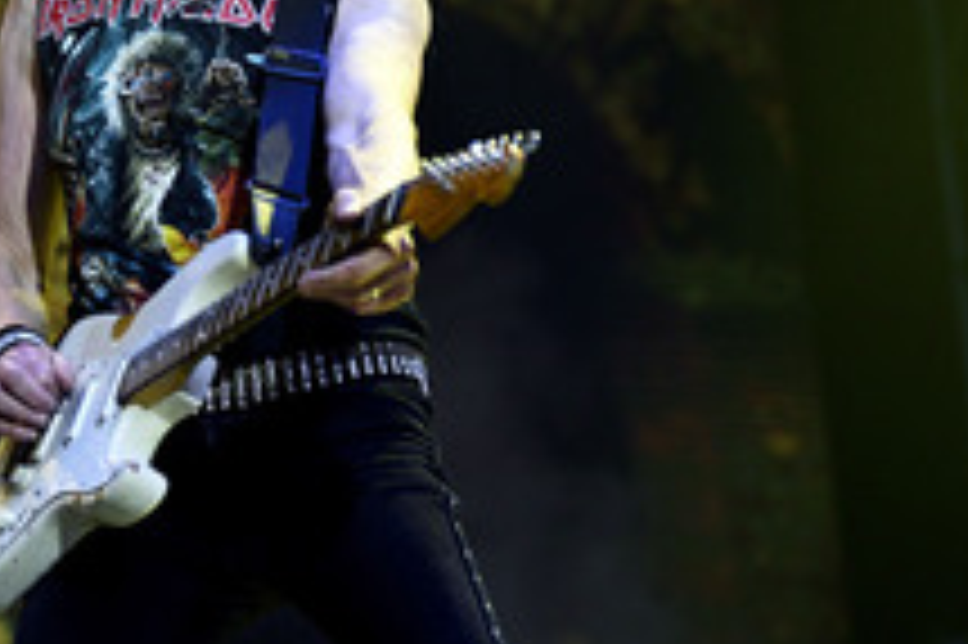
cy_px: 167
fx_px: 4782
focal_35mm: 178
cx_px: 34
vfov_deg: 7.7
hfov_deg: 11.5
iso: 720
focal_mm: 85
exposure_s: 1/400
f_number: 2.7
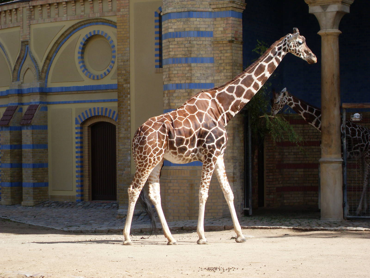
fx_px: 1186
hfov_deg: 17.7
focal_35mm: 111
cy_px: 139
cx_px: 185
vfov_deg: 13.3
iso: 80
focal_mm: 18.1
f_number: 5.2
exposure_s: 1/250
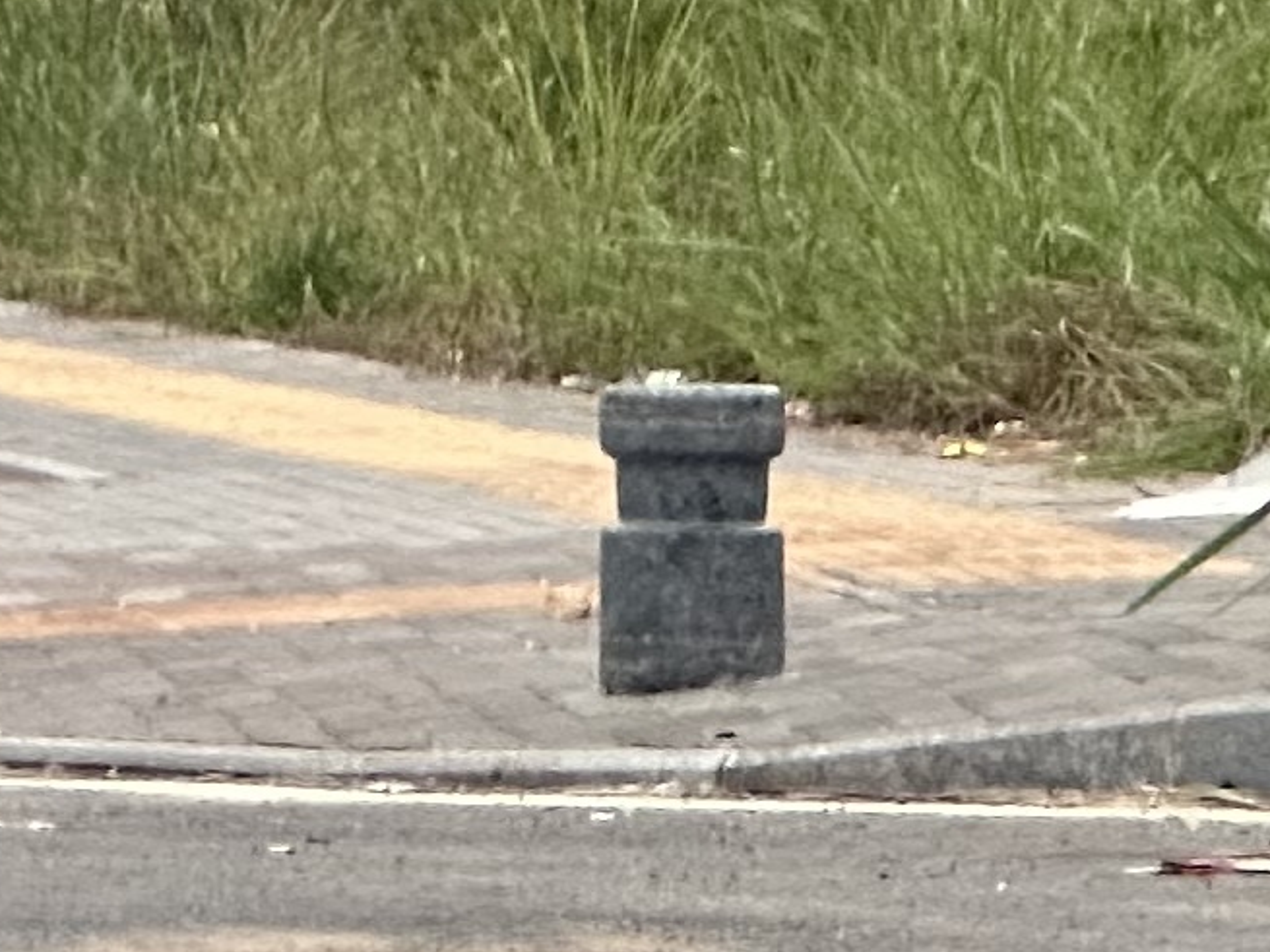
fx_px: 17387
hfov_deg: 4.1
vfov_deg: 3.1
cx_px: -2108
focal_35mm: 474
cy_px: 130
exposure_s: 1/63
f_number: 2.8
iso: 200
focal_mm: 9
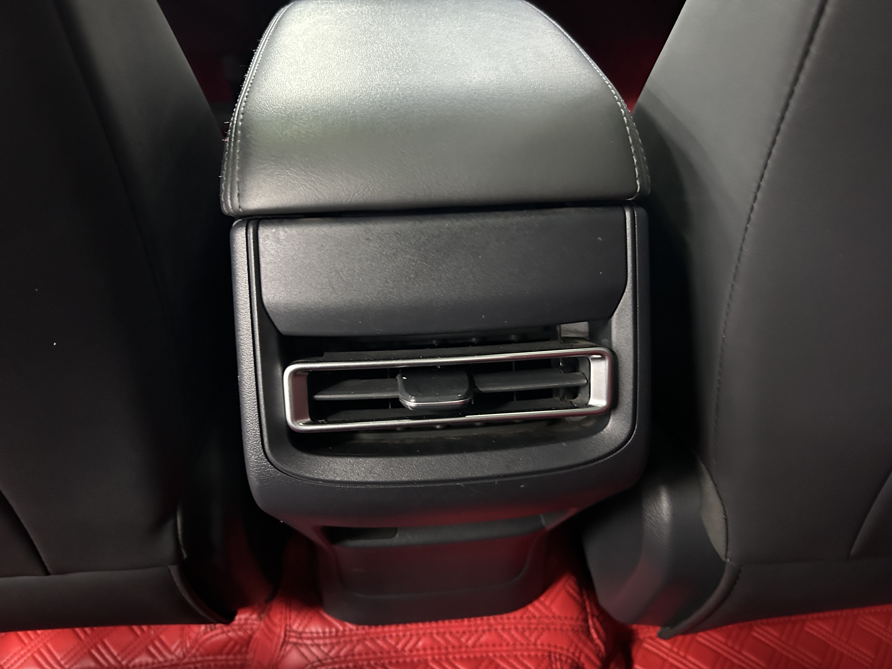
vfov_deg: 53.1
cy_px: 334
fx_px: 670
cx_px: 446
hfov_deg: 67.3
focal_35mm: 26
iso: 800
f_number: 1.5
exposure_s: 1/30
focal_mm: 5.7
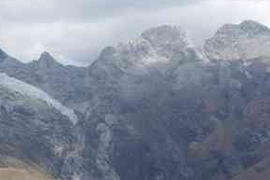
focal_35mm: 93
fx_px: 697
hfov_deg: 21.0
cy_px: 185
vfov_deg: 14.4
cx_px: -18
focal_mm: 18
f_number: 11
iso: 200
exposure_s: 1/100
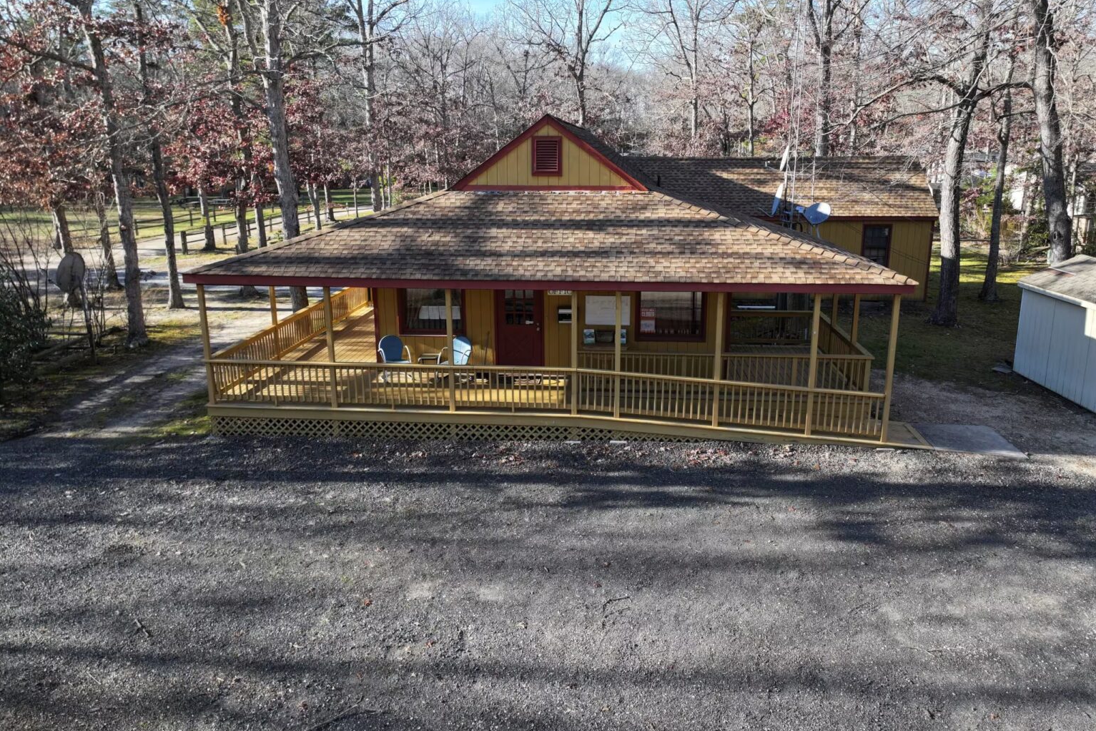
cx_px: 548
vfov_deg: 51.2
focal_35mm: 25
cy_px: 334
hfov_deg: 71.5
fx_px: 761
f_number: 2.8
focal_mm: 12.29
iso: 180
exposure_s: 1/40
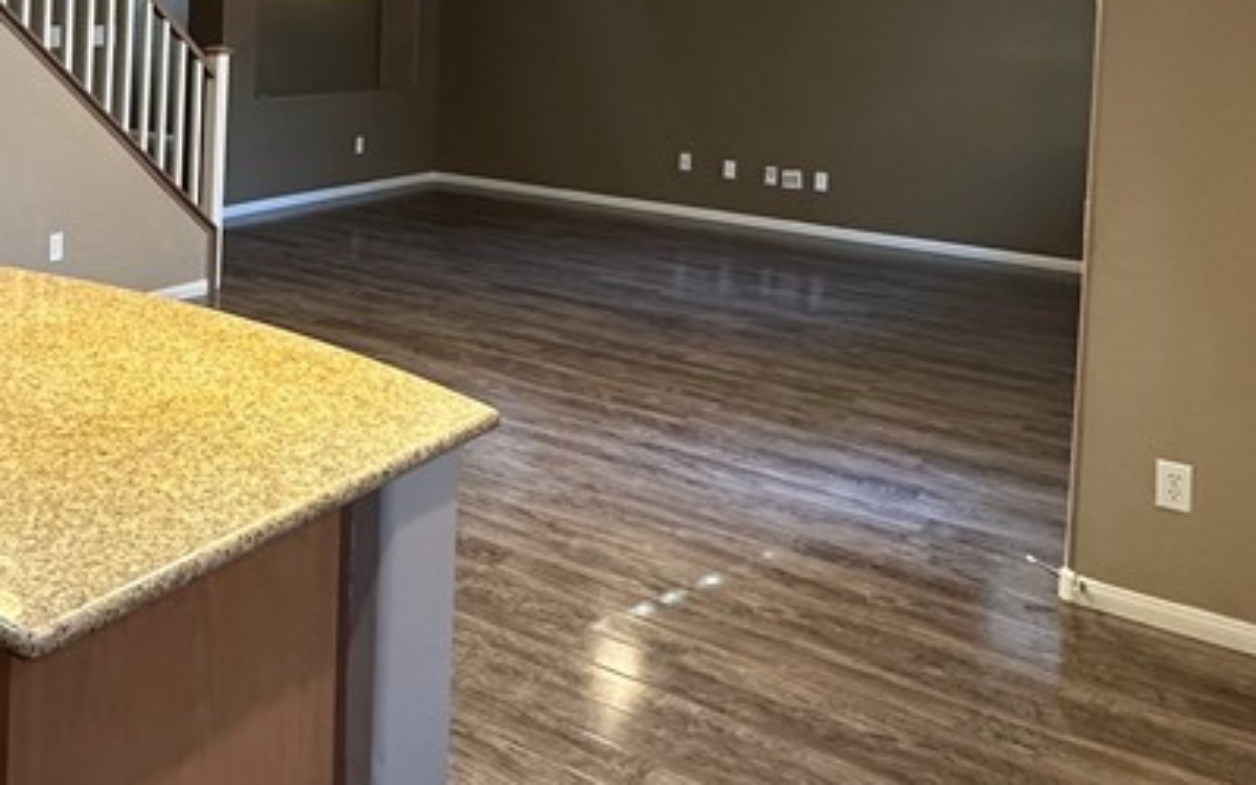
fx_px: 1301
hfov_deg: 48.3
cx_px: 229
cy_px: 9
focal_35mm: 38
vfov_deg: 31.2
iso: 200
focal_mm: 2.22
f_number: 2.2
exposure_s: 1/60
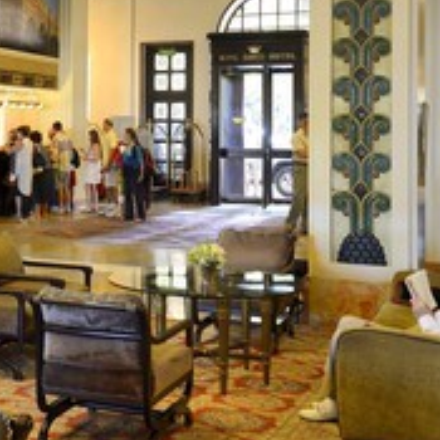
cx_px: 68
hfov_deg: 28.3
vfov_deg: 28.8
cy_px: 136
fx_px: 848
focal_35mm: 59
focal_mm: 29
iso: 800
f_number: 5
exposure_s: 1/15
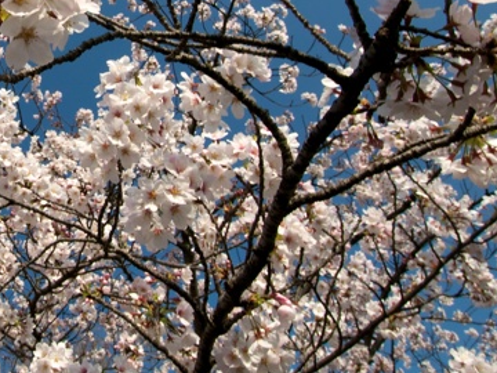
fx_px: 589
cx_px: 11
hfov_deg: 40.6
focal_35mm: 41
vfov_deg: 33.3
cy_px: 39
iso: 200
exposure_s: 1/60
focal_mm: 10
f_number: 13
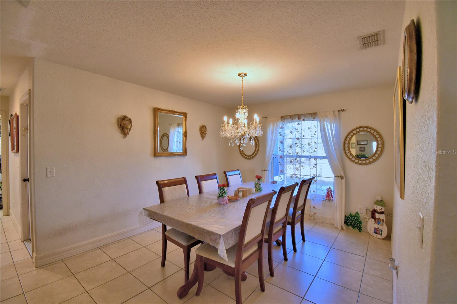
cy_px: 152
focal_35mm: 15
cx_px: 228
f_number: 4.5
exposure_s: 1/50
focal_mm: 10
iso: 400
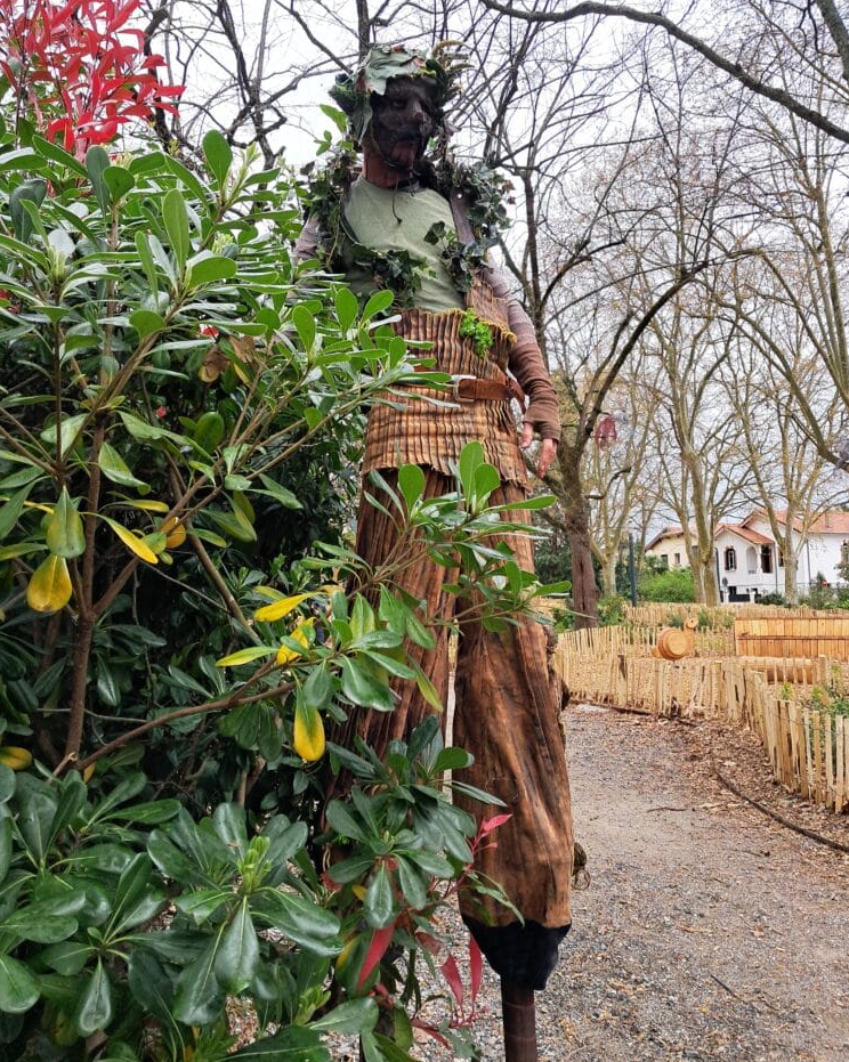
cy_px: 498
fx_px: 911
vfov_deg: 60.4
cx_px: 426
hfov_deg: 49.9
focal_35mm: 29
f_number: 1.8
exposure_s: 1/262
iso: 50
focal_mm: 4
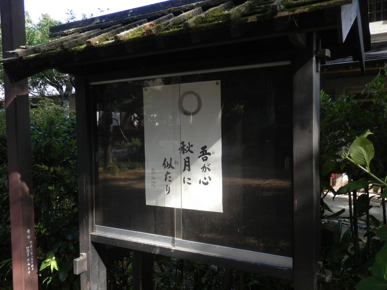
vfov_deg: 46.8
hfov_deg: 60.0
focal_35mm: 30
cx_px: 194
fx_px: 335
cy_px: 145
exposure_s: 1/125
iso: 80
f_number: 3.3
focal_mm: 5.5
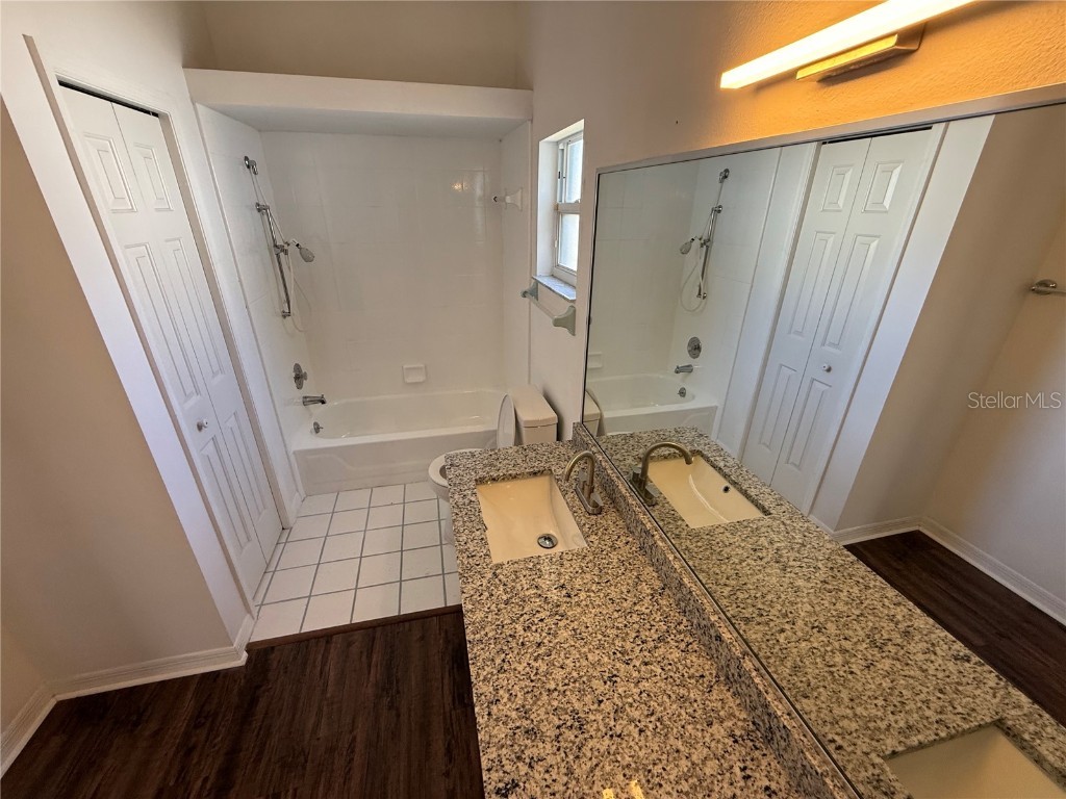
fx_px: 431
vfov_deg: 85.7
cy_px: 400
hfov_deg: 102.1
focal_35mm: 14
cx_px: 533
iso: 200
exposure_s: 1/99
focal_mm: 2.22
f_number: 2.2
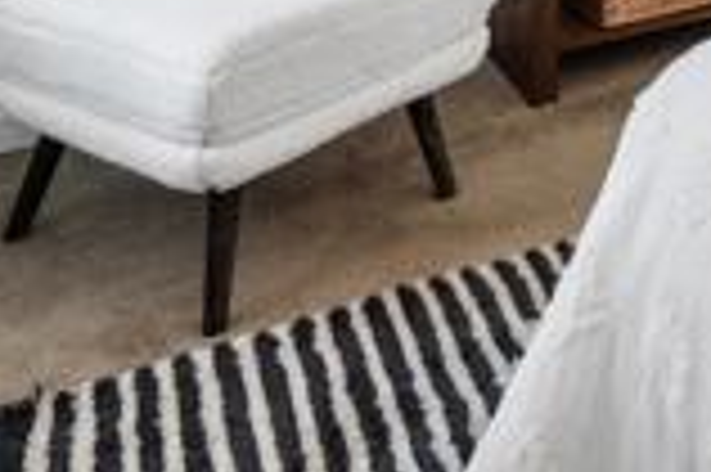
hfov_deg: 26.4
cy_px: -470
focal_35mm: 65
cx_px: 922
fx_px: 1282
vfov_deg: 16.2
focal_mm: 16
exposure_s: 1.3
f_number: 6.3
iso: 200
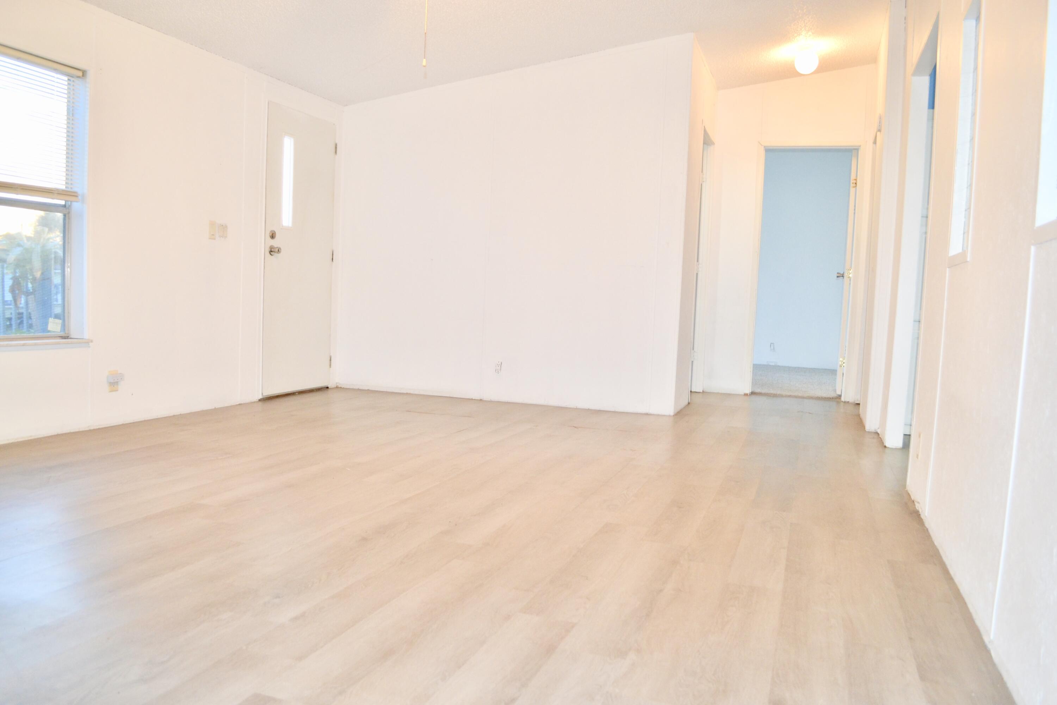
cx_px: 528
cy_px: 352
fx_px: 793
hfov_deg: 67.4
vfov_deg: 47.9
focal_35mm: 27
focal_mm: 18
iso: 800
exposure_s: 1/60
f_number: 3.5
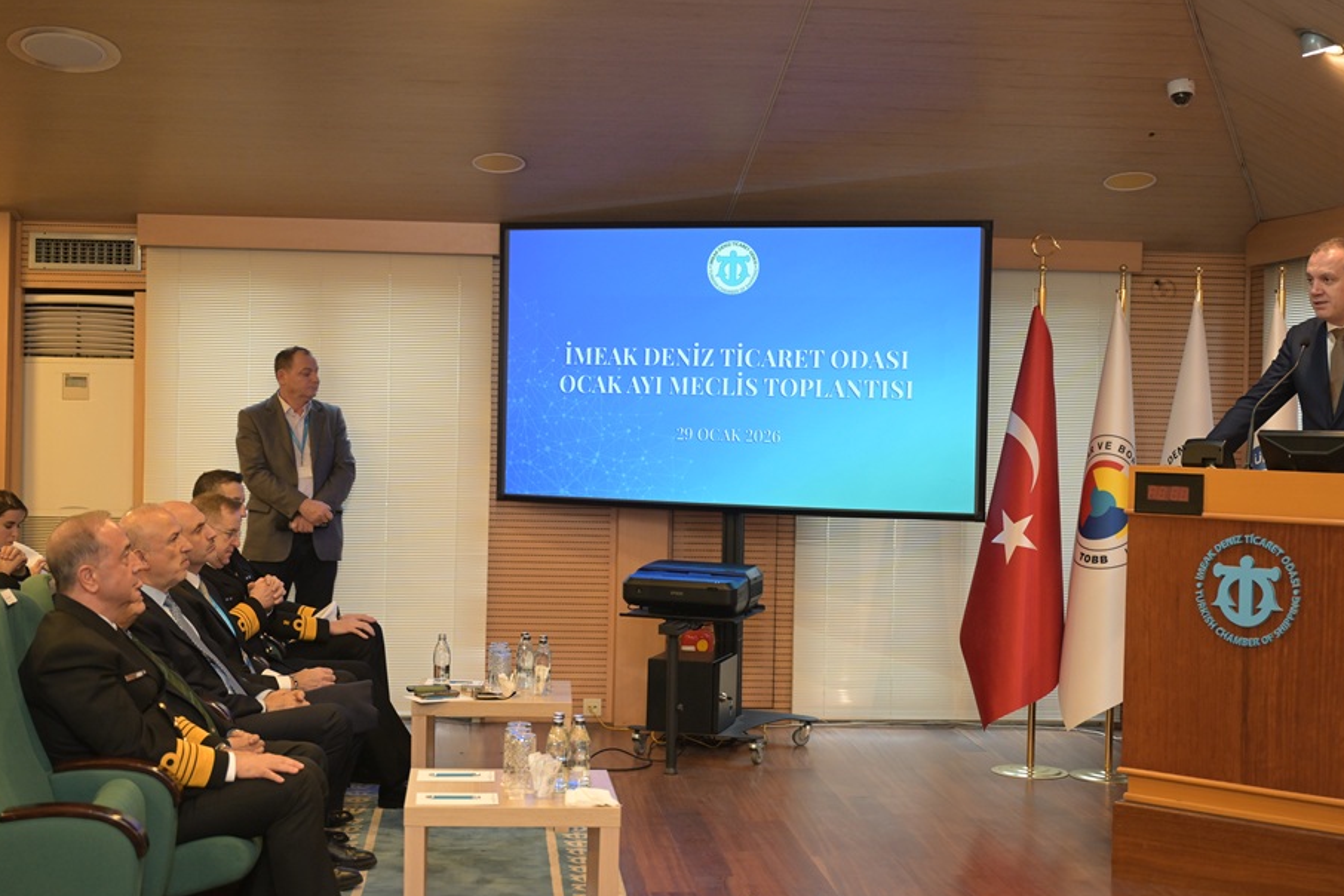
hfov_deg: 37.5
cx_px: 666
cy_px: 438
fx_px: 1979
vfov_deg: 25.5
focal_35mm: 53
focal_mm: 40
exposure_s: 1/250
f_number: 2.8
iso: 1250
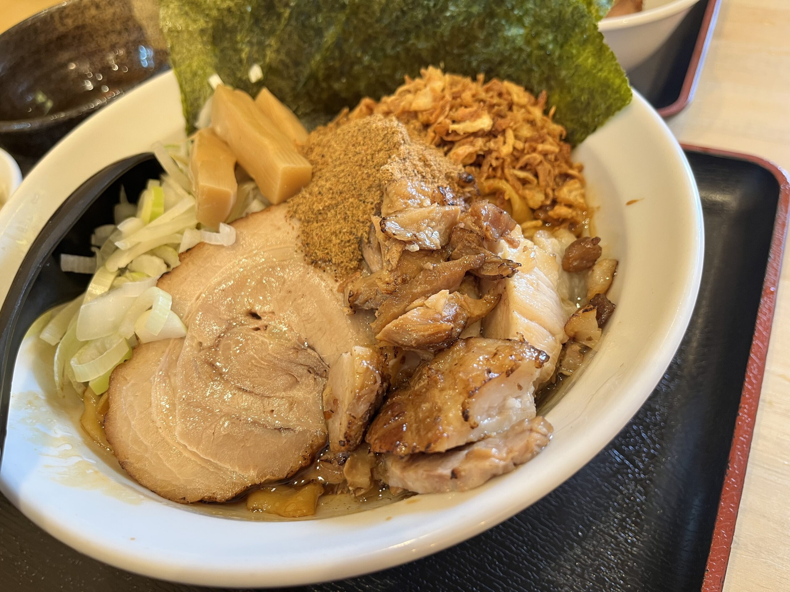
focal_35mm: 26
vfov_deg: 53.1
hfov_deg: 67.3
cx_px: 395
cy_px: 296
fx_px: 593
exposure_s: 1/50
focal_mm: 5.1
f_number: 1.6
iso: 80
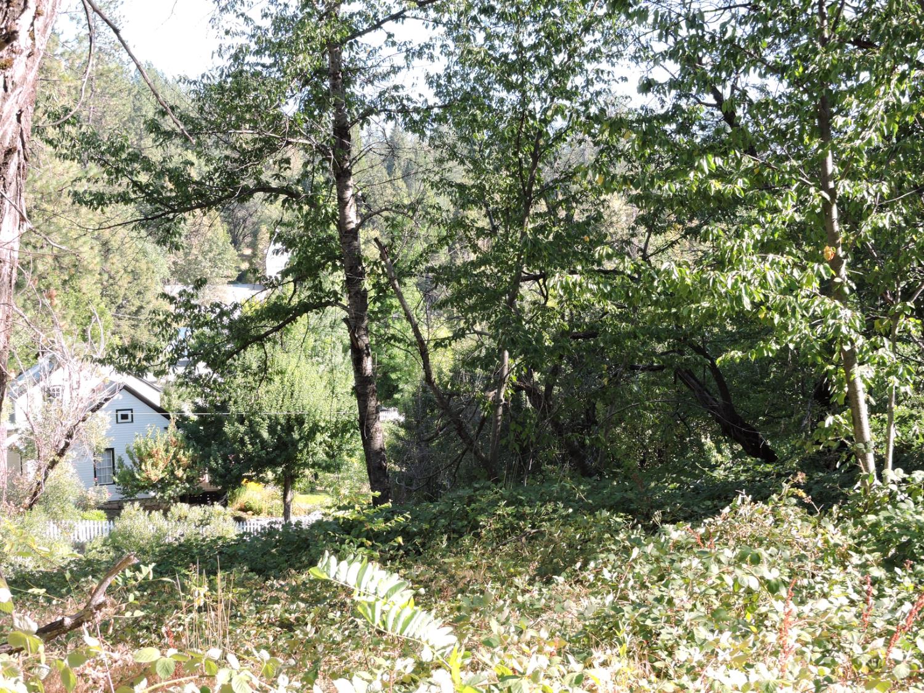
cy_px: 346
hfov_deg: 32.2
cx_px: 462
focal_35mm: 60
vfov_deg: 24.4
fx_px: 1602
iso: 100
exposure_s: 1/100
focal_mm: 10.7
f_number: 4.2
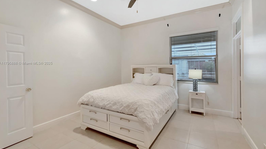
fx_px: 113
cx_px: 134
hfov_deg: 99.4
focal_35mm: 16
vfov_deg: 66.7
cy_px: 64
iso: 640
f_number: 8
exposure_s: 1/6
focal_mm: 10
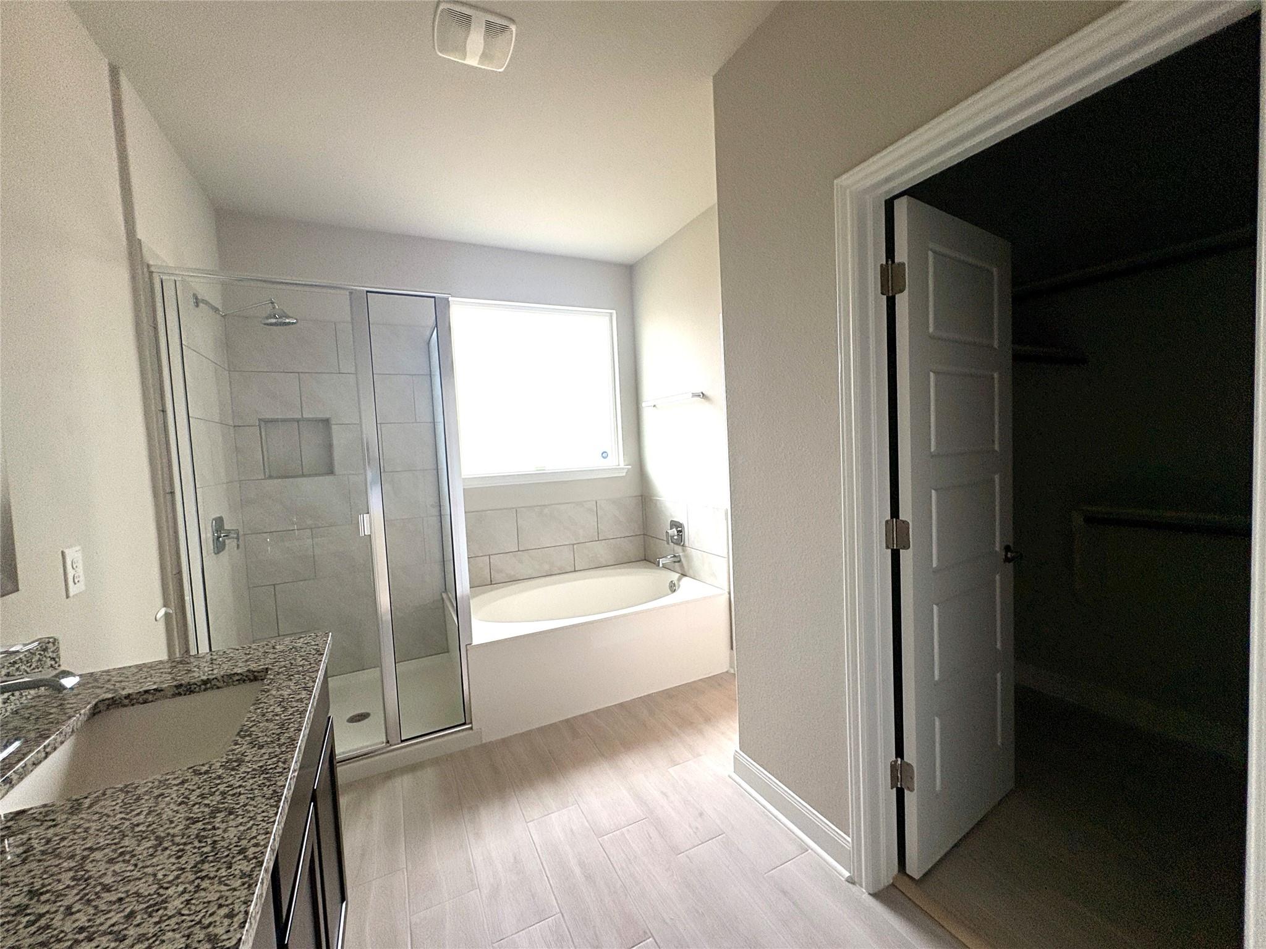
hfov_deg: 102.1
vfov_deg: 85.7
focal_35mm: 14
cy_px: 474
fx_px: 512
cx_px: 633
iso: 80
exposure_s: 1/140
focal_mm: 2.22
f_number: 2.2
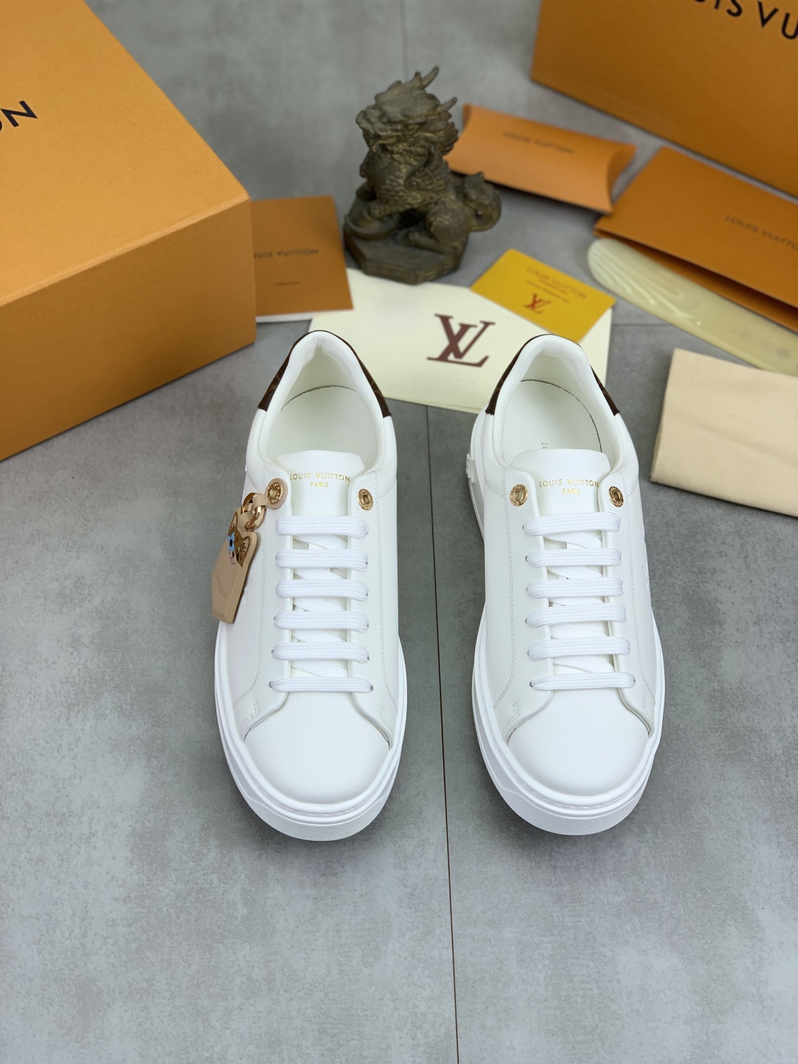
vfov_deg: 36.8
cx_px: 399
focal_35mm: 52
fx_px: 1598
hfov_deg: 28.0
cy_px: 532
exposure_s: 1/155
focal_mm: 6
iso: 16
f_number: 2.4
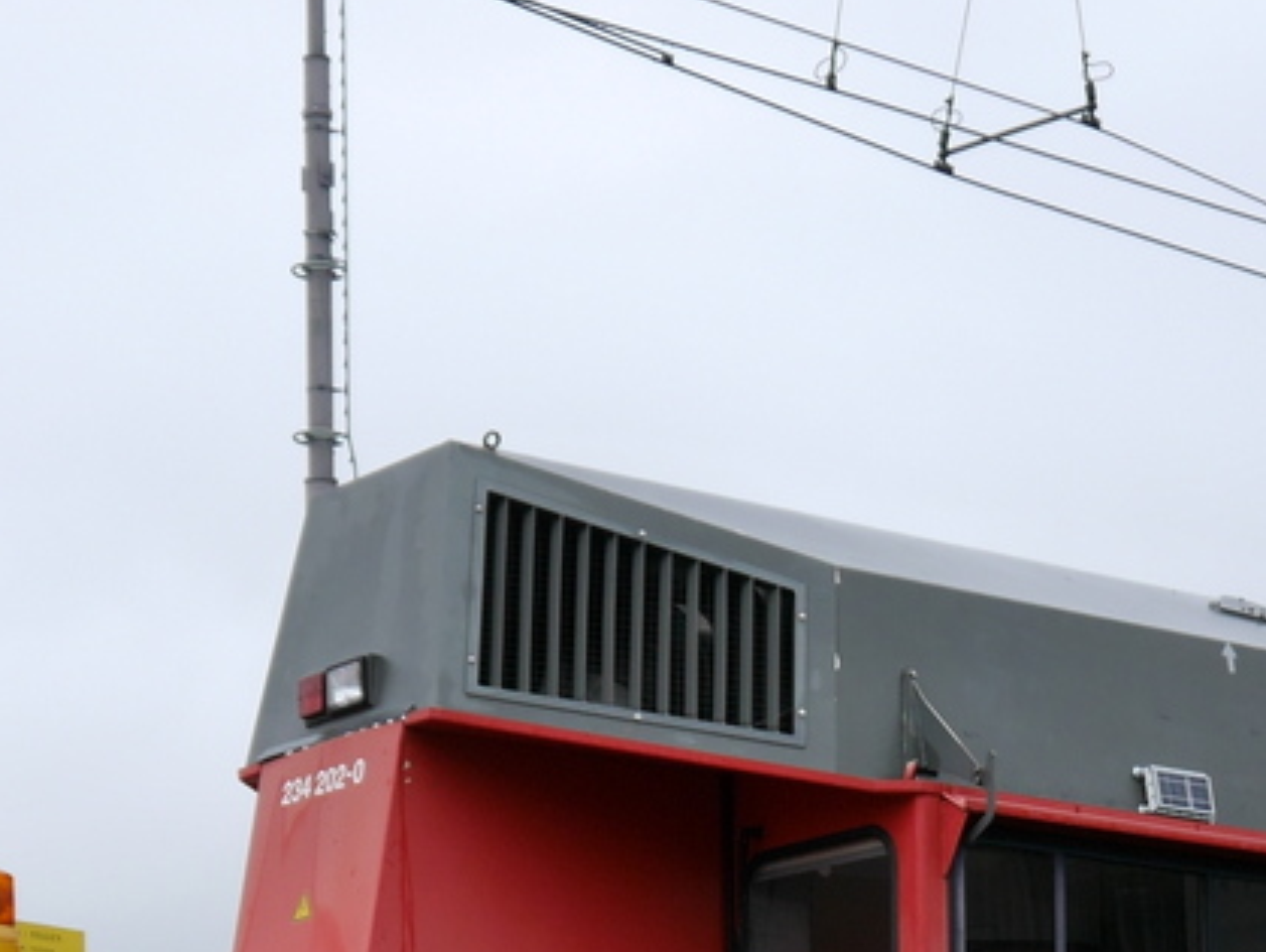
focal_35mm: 103
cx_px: 964
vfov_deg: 13.8
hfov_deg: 18.9
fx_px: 3770
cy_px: 1263
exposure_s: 1/100
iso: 160
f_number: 4.1
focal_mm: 18
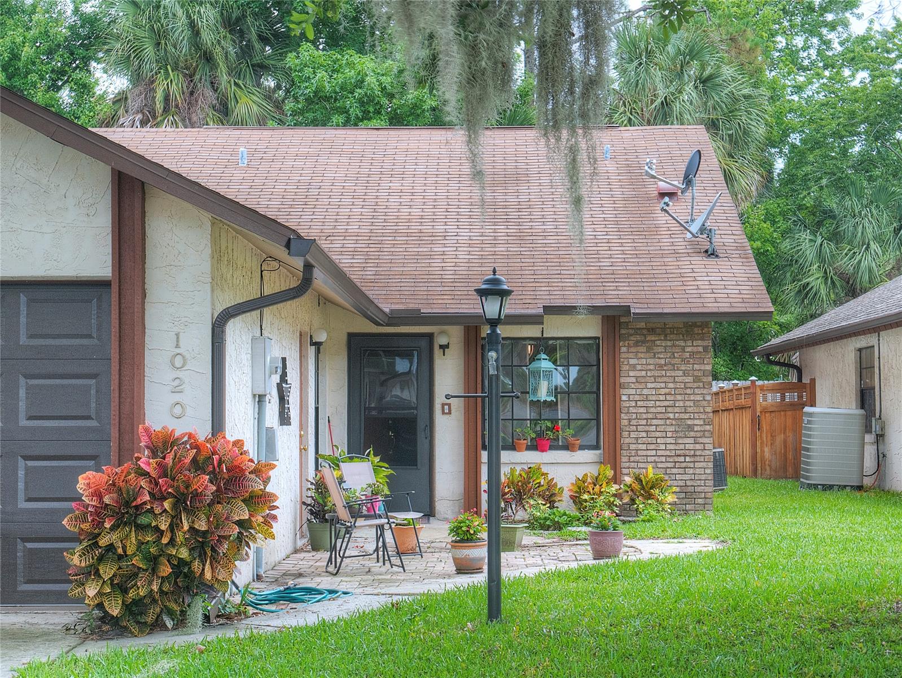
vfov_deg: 21.6
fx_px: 1773
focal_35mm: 68
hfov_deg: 28.5
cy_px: 339
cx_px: 451
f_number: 11
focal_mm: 34
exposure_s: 1/80
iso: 400
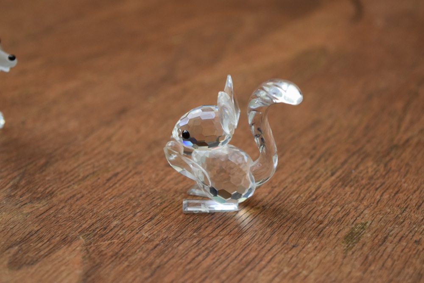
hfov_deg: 24.6
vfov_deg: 16.6
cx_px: 212
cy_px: 142
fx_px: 972
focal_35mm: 82
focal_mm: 55
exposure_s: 1/80
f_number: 5.6
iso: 800
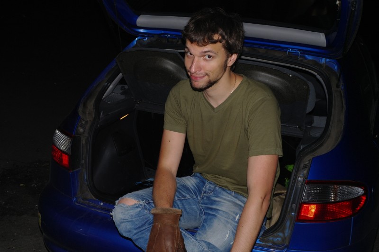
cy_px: 126
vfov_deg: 29.2
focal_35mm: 46
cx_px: 190
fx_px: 484
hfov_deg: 42.8
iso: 200
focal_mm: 30
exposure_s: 1/60
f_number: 8
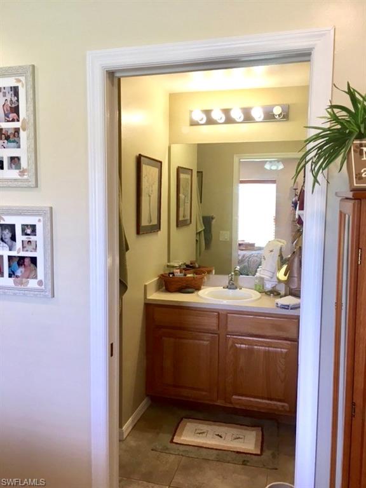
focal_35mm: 29
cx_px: 183
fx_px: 409
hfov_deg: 48.2
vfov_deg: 61.7
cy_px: 244
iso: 25
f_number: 2.2
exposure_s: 1/30
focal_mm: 4.15
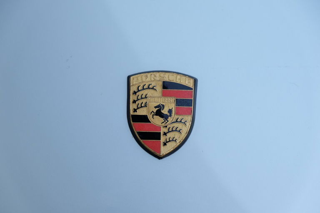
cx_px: 160
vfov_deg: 20.3
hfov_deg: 30.1
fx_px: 596
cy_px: 106
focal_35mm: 67
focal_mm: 44.4
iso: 200
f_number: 4
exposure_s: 1/150
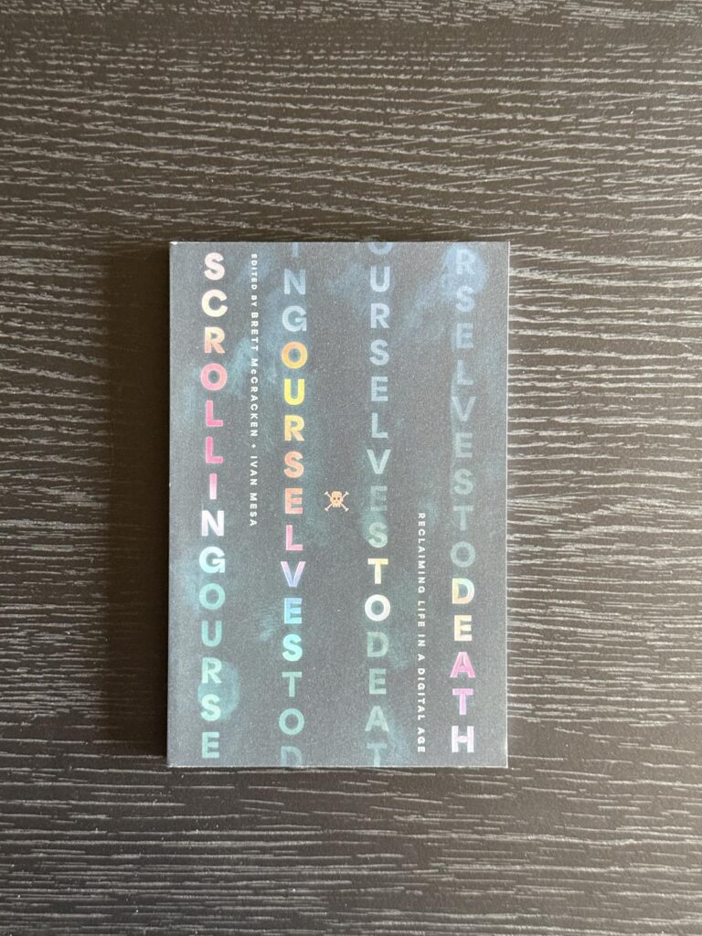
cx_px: 351
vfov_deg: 39.7
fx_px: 1298
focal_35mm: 48
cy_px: 468
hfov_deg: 30.3
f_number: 1.78
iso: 500
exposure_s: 1/40
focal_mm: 6.76
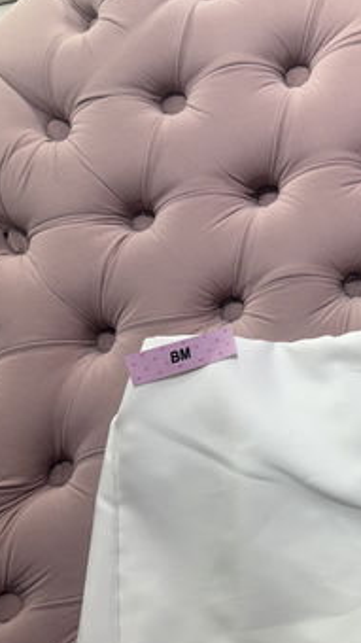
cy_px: 389
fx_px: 698
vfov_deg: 49.1
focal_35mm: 41
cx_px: 335
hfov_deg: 27.8
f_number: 1.78
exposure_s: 1/140
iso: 64
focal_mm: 6.76
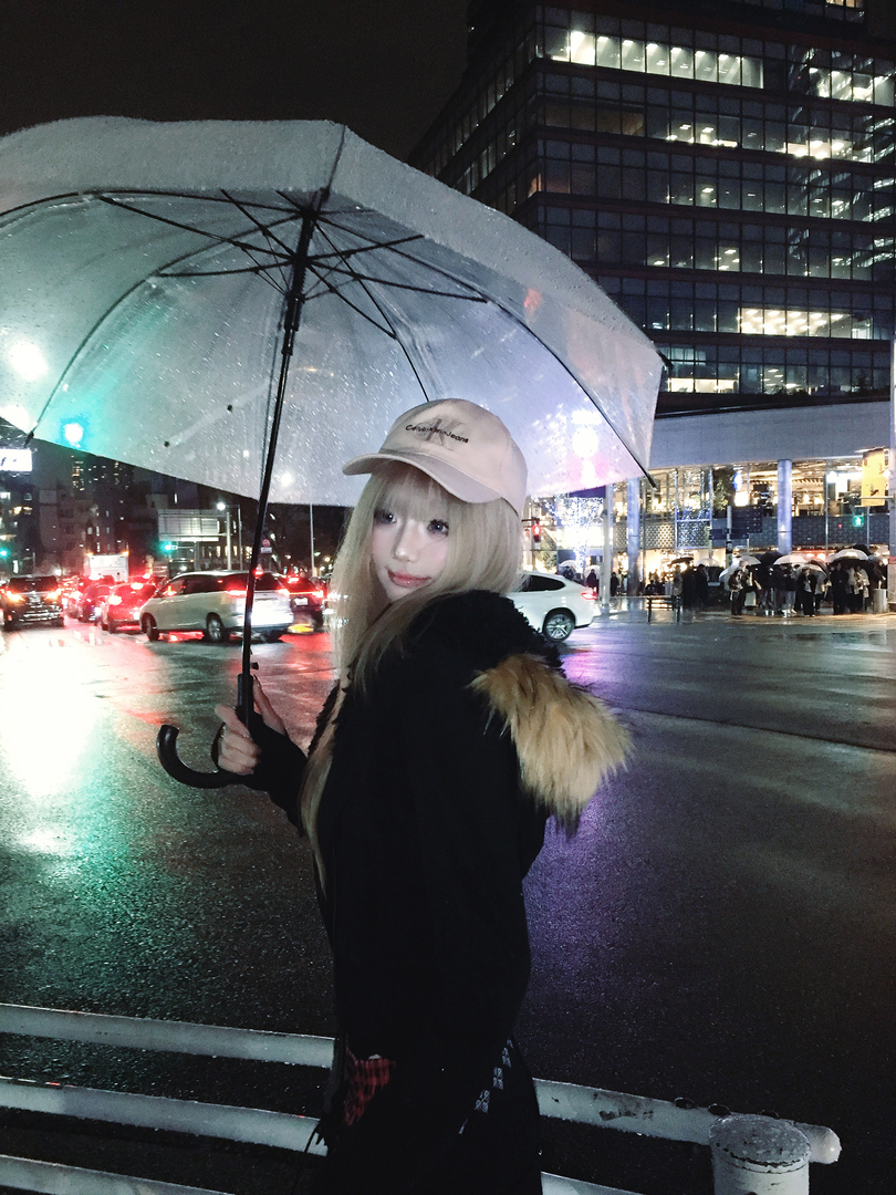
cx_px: 448
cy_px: 598
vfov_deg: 61.7
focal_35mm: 29
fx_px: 1001
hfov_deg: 48.2
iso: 250
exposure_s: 1/15
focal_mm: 4.15
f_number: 2.2
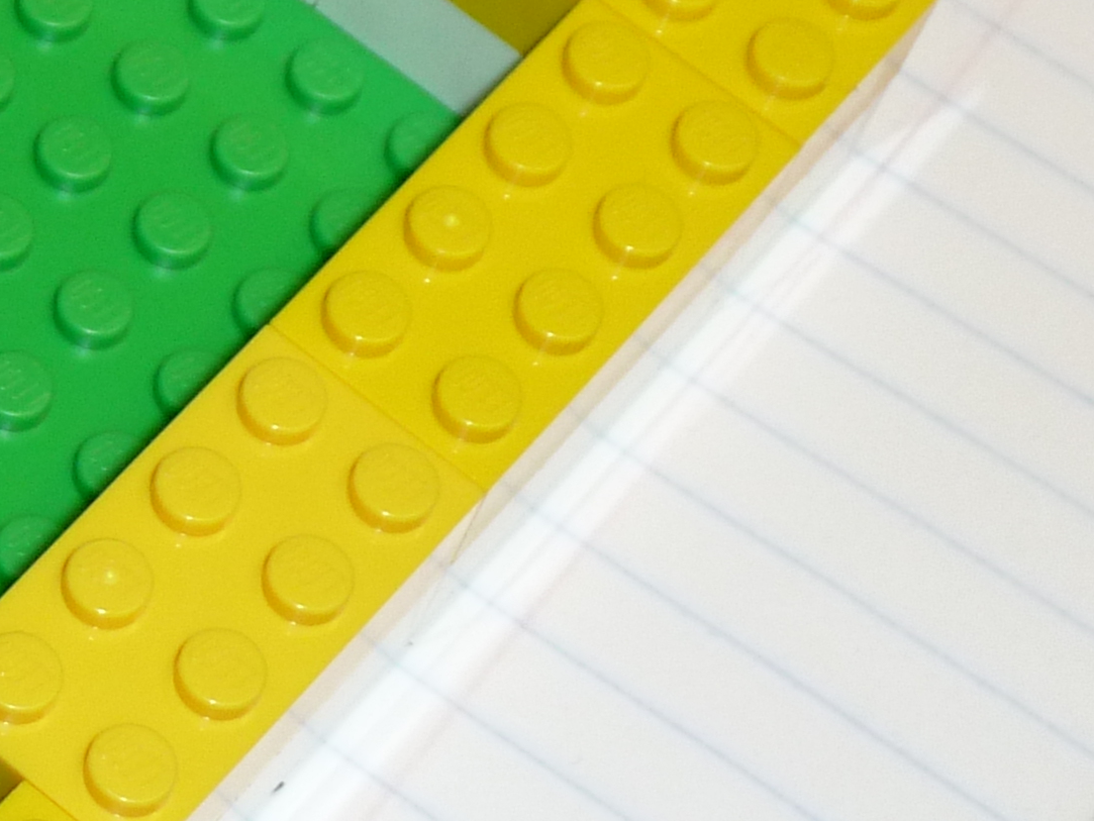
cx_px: -718
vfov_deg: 9.8
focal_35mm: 152
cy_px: 239
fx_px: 4804
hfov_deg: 12.2
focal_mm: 6.9
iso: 125
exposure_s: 1/30
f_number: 3.7
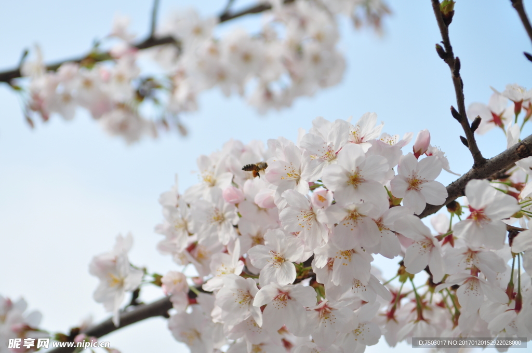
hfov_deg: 24.6
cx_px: 266
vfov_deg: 16.5
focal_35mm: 82
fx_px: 1218
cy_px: 176
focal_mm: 55
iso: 200
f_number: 4
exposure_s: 1/1250
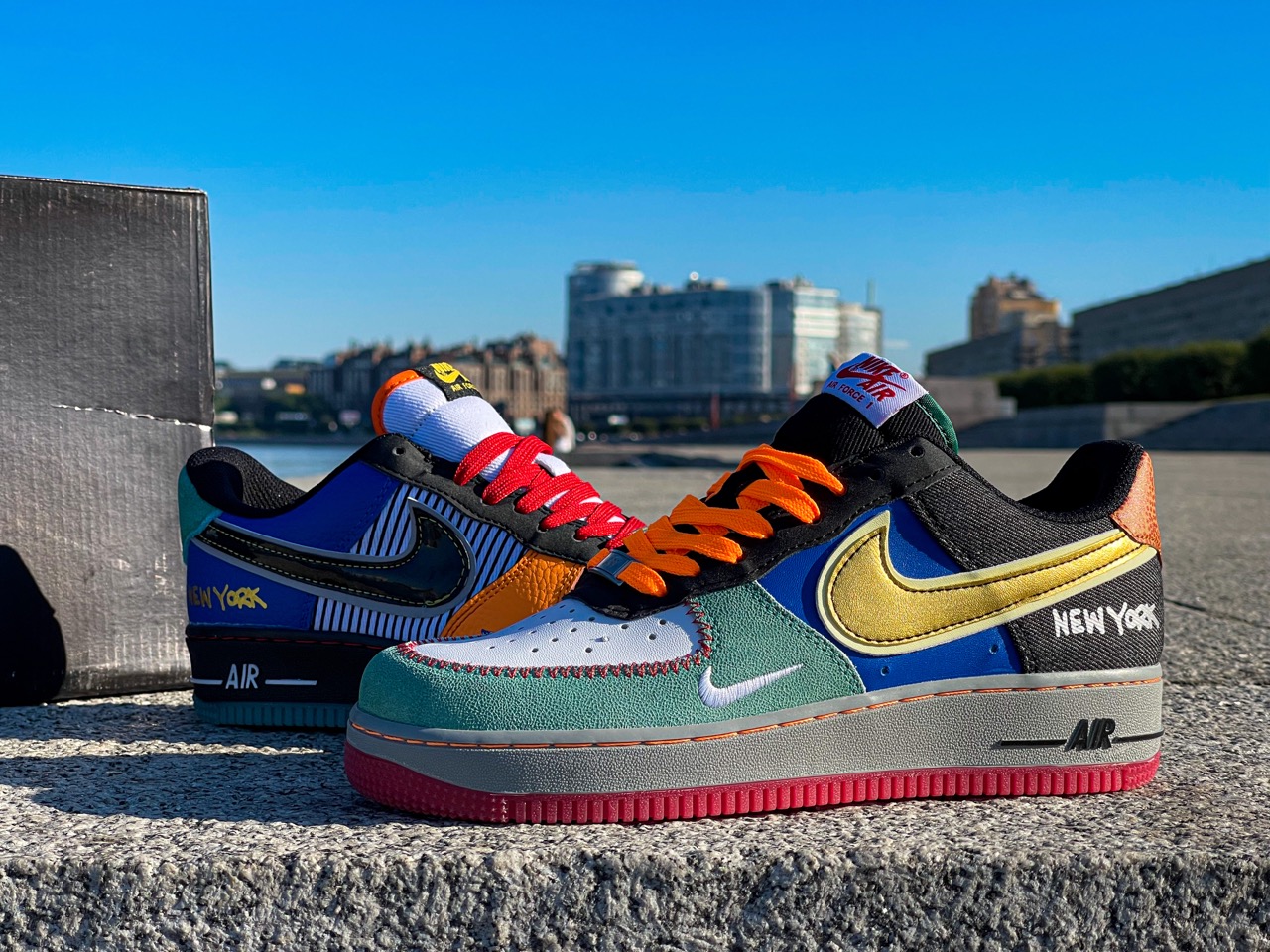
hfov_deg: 30.3
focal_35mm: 64
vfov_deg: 22.9
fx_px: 2348
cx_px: 635
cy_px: 476
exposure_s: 1/1000
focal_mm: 7.5
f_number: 2.2
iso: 20
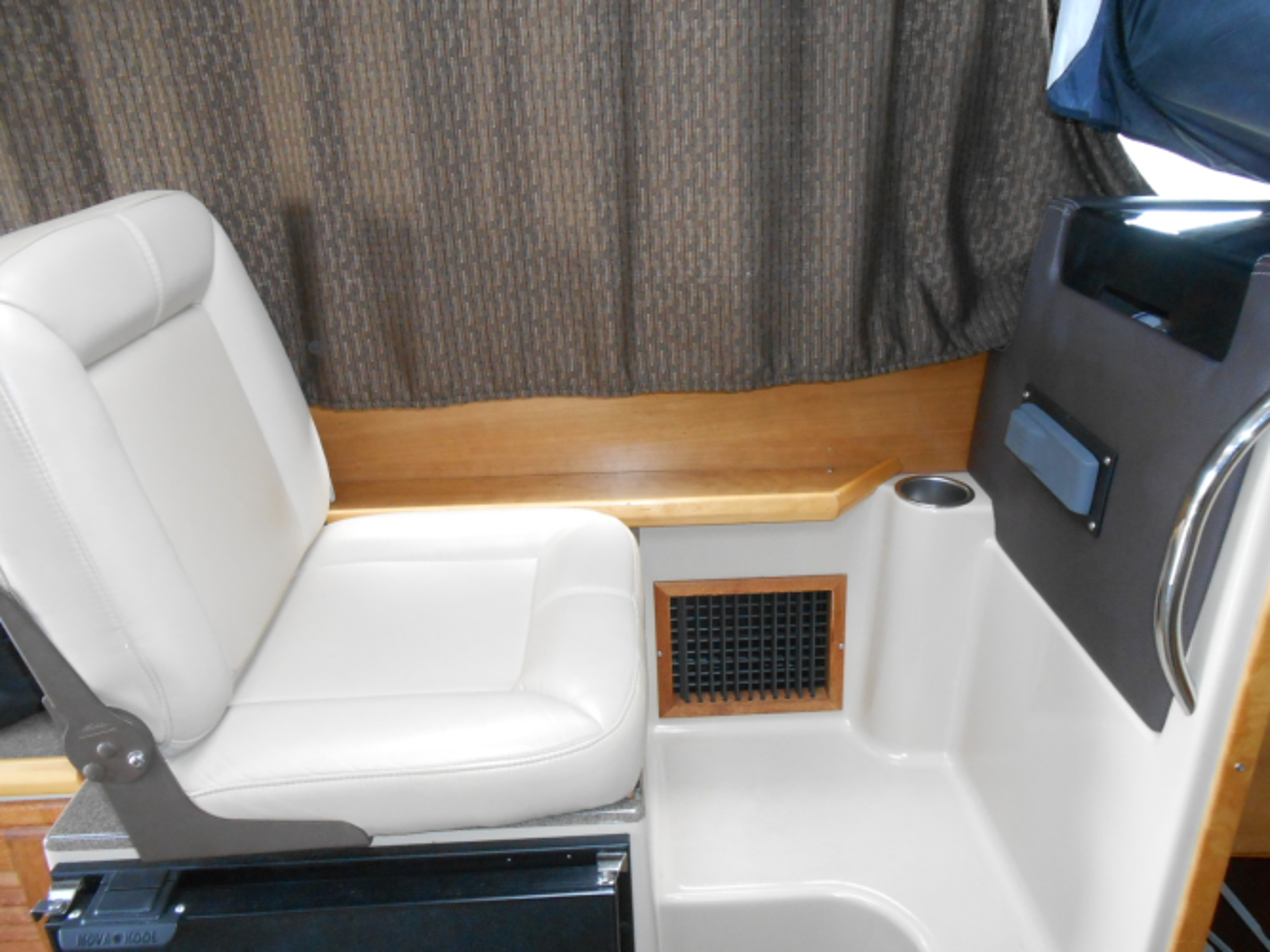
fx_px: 954
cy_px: 476
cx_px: 635
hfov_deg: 67.3
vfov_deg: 53.0
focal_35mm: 26
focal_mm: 4.6
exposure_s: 1/30
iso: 320
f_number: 3.5
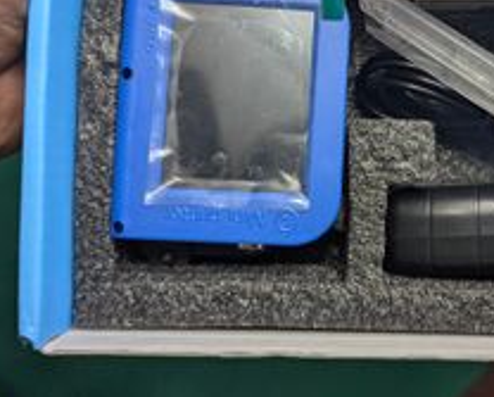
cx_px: 375
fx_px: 659
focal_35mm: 45
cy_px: 122
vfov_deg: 33.1
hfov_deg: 39.9
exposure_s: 1/130
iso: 140
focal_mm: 6.81
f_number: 1.85
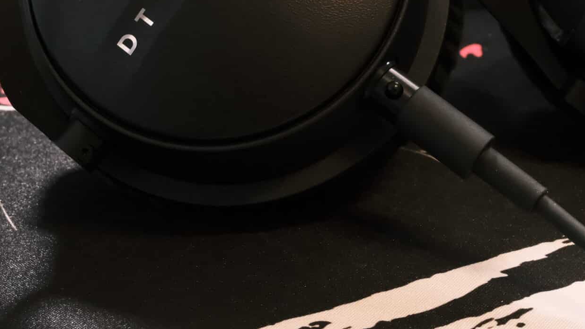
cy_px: -68
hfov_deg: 23.9
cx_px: 316
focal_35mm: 89
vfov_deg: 13.2
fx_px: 1380
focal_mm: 23.4
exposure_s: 1/34
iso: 3200
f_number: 8
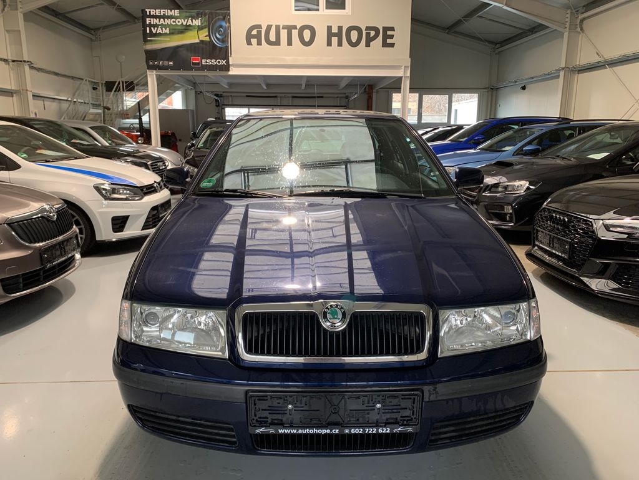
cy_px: 240
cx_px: 320
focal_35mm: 26
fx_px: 480
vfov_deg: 53.1
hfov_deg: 67.3
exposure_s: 1/60
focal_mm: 4.25
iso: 160
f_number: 1.8
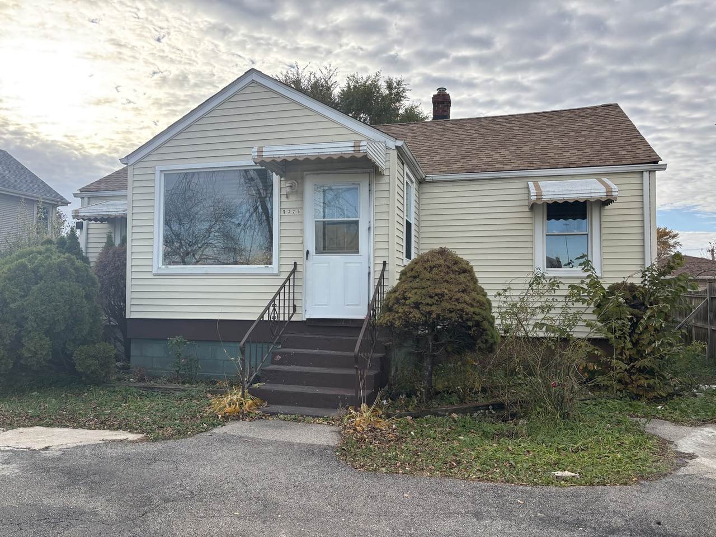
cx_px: 358
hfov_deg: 67.3
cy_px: 268
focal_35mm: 26
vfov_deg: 53.1
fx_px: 538
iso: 50
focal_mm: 5.96
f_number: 1.6
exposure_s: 1/1328
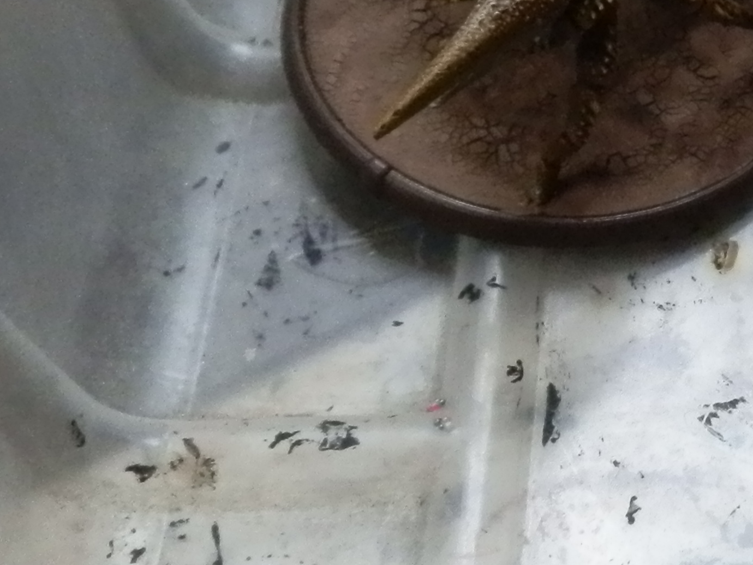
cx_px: 1012
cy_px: 134
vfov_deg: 16.9
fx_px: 1893
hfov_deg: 20.3
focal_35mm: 87
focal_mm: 5
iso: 400
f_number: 3.1
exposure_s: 1/200
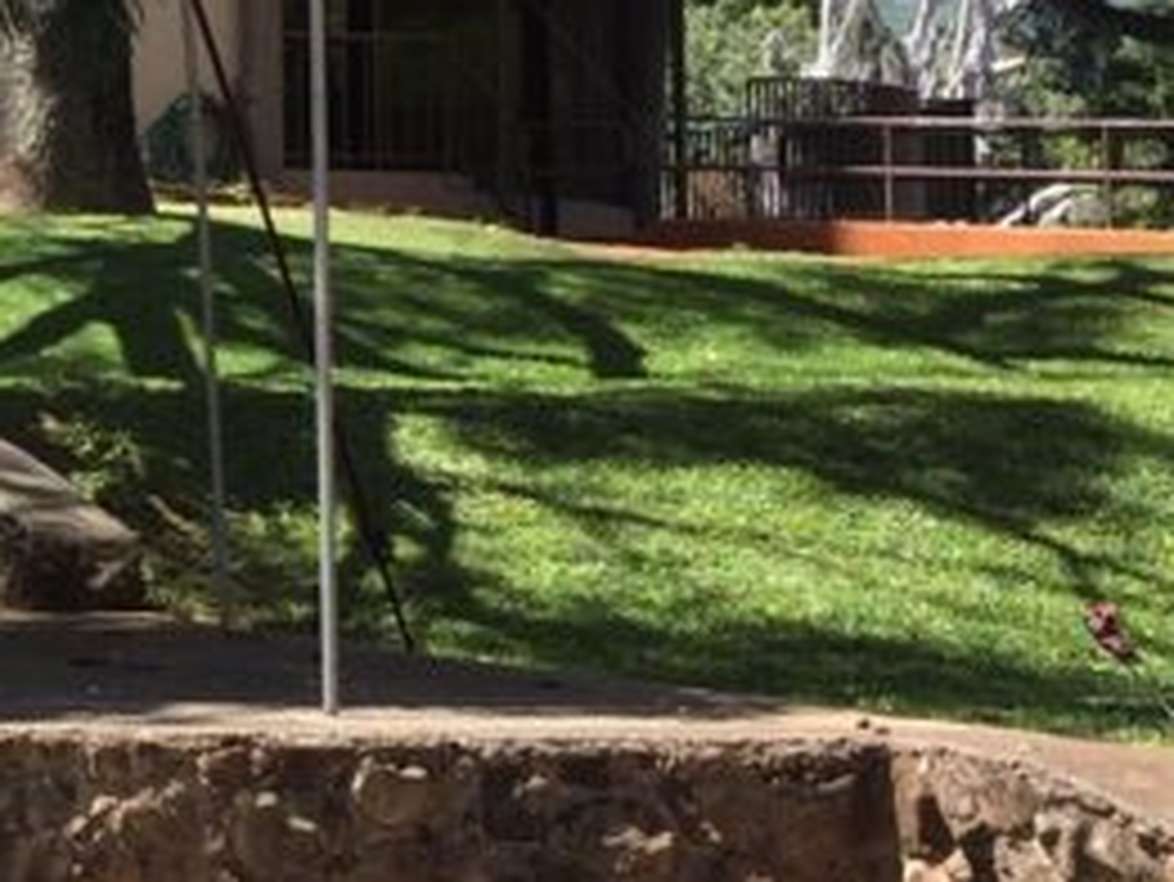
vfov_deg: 12.3
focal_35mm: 120
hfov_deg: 14.7
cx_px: -814
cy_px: 194
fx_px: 4072
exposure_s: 1/706
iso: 32
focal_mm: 4.15
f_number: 2.2
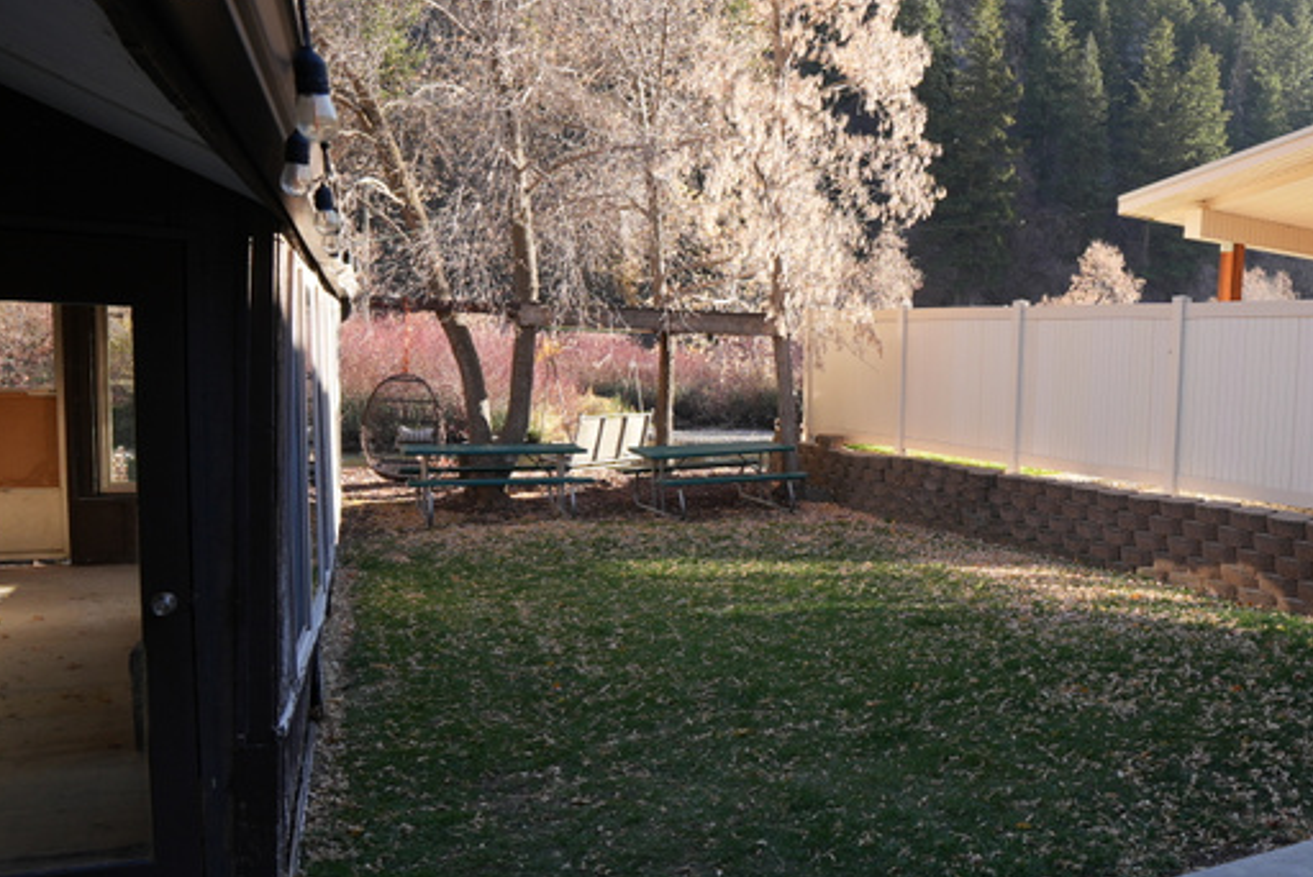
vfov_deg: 43.6
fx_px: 1095
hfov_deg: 58.2
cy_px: 491
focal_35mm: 30
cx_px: 1010
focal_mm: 10
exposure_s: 1/100
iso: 100
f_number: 5
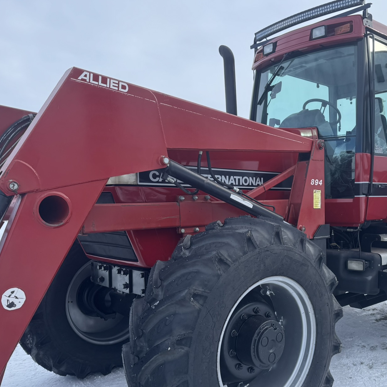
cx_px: 271
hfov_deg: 46.2
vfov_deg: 47.0
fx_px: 443
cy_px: 230
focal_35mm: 35
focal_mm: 6.76
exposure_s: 1/2331
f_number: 1.78
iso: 80
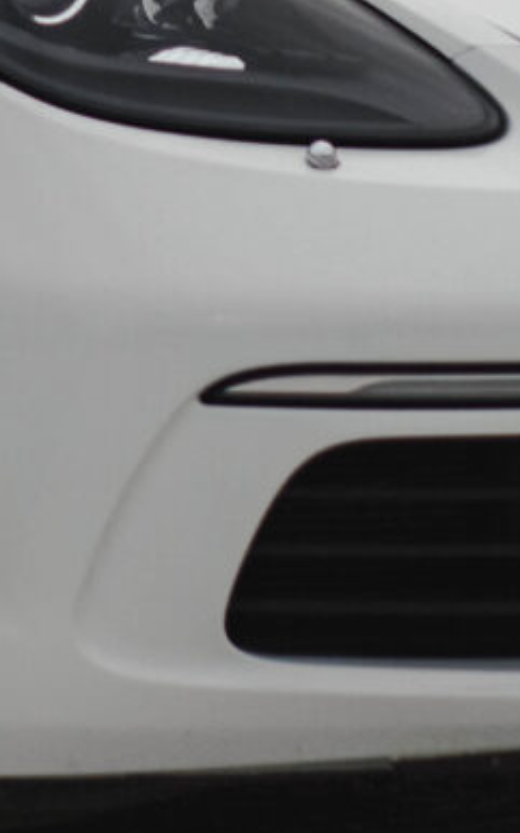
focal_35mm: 405
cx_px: -138
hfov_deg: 3.2
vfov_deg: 5.2
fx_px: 9190
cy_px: -328
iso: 200
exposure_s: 1/500
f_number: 2.8
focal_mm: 50
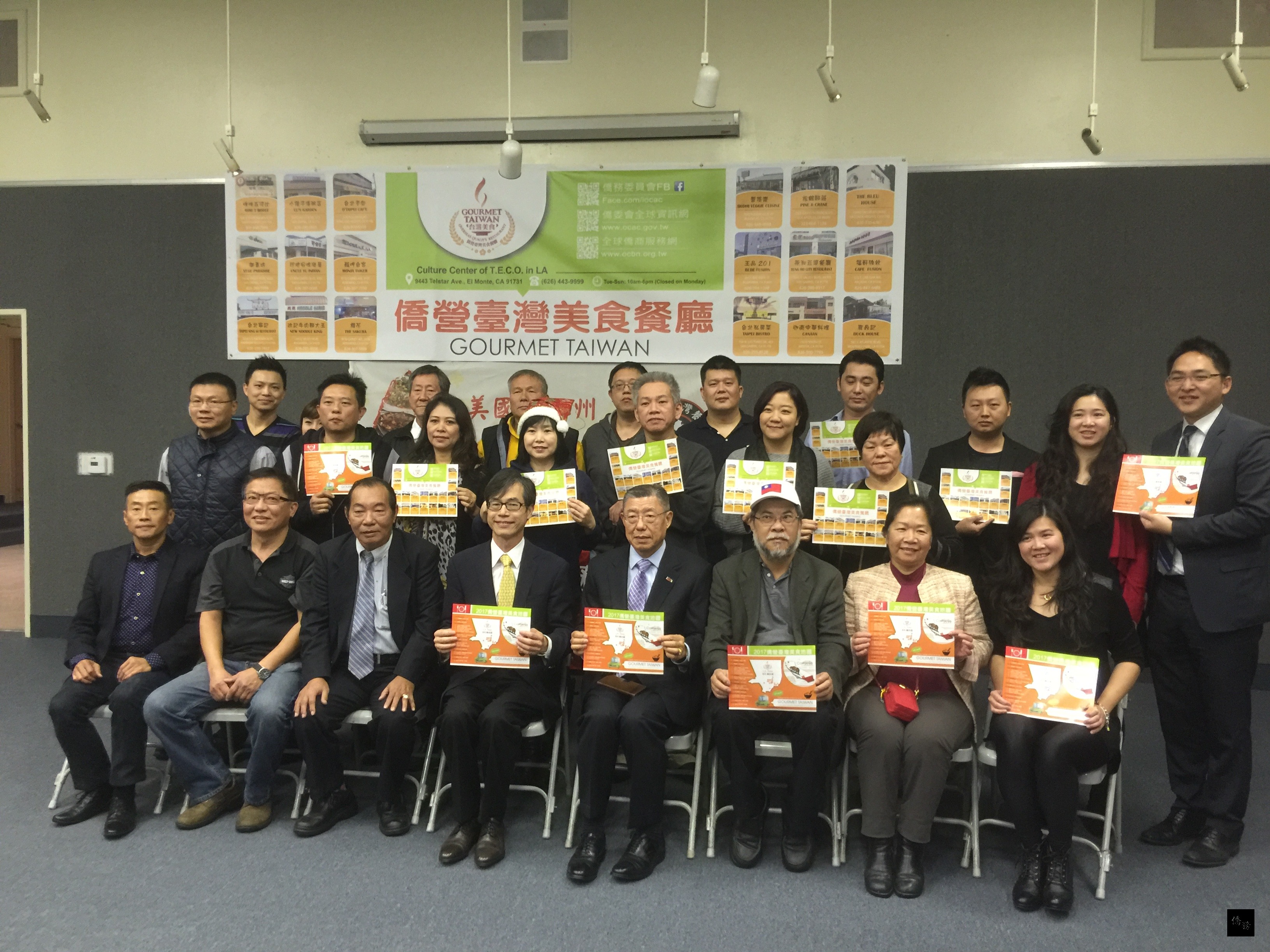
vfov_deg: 48.2
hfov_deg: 61.7
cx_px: 635
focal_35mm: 29
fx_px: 1064
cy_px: 476
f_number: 2.2
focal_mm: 4.15
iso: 125
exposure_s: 1/15
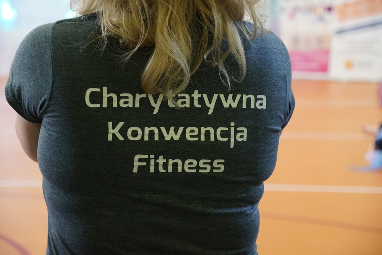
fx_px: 1194
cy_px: 128
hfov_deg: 18.2
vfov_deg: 12.2
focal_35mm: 112
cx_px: 191
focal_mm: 75
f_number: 5.6
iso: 3200
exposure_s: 1/25
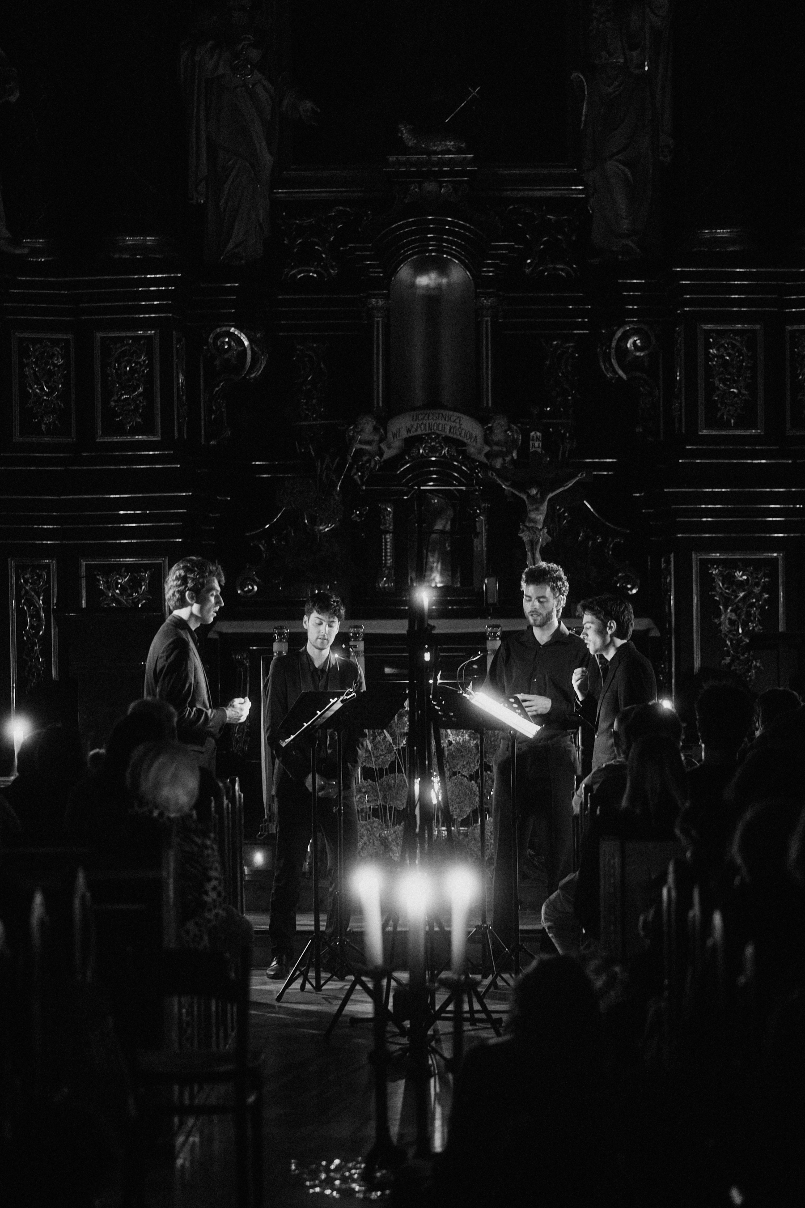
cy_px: 604
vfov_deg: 23.9
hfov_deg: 16.1
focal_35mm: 85
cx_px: 402
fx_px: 2851
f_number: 1.8
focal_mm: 85
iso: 2500
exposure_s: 1/60
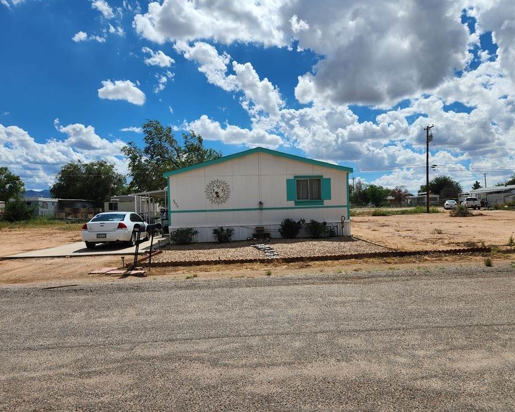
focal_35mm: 25
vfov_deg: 56.8
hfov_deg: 68.1
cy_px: 202
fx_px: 381
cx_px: 264
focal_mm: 5.4
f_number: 1.8
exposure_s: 1/4021
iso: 20
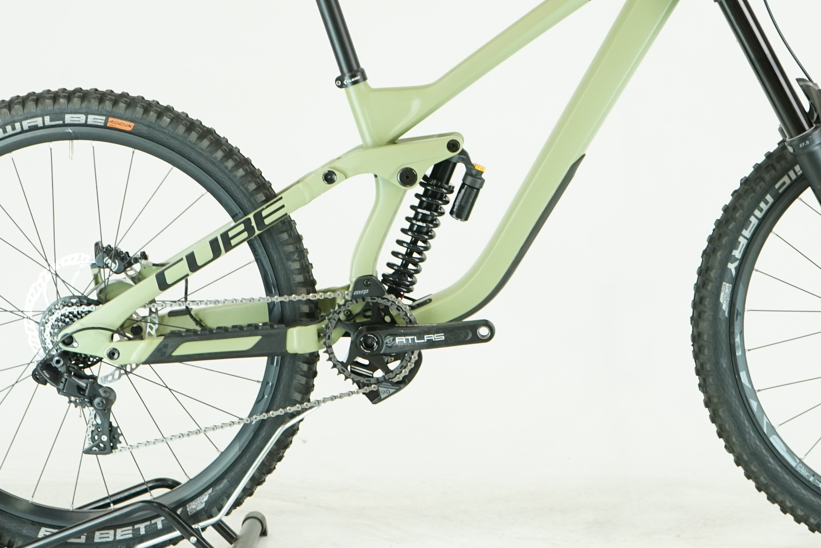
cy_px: 128
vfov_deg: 15.5
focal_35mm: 88
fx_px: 2007
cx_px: 505
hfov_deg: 23.1
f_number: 5.6
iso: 1600
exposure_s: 1/200
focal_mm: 50
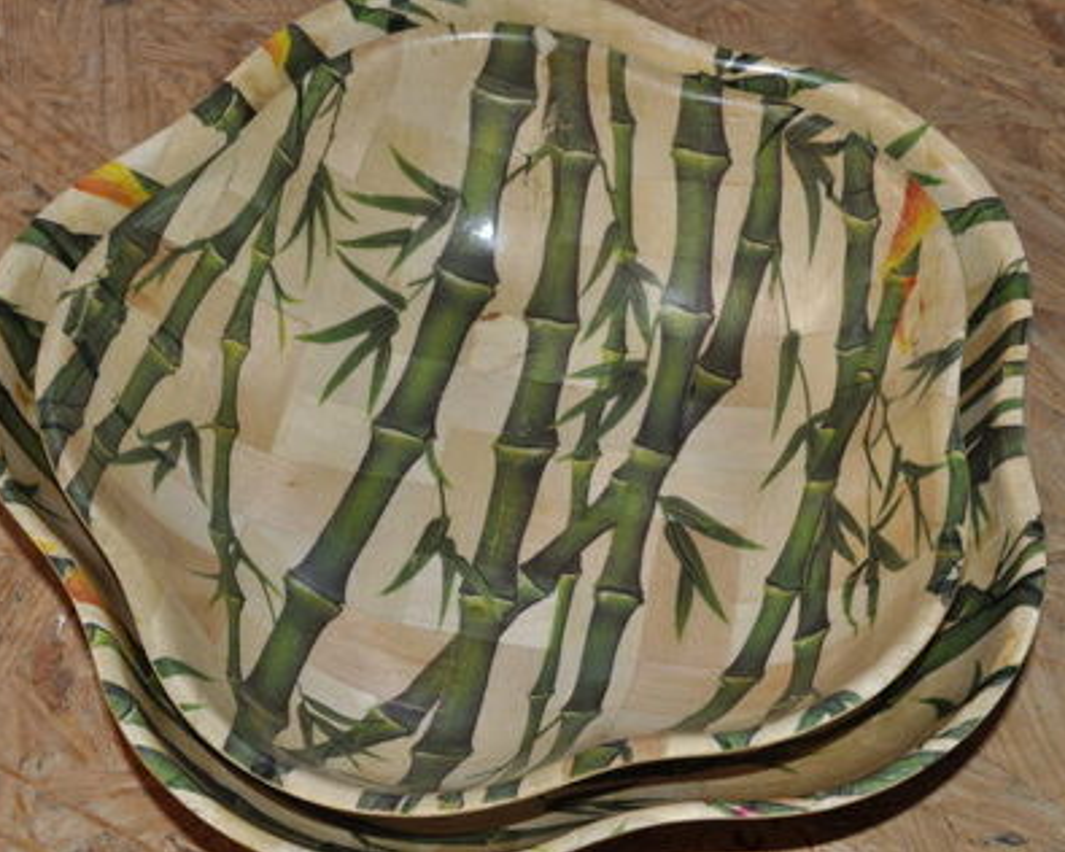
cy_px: 427
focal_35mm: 65
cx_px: 574
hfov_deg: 29.1
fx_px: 2049
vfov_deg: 23.5
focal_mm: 38
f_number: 13
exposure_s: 1/180
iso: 200
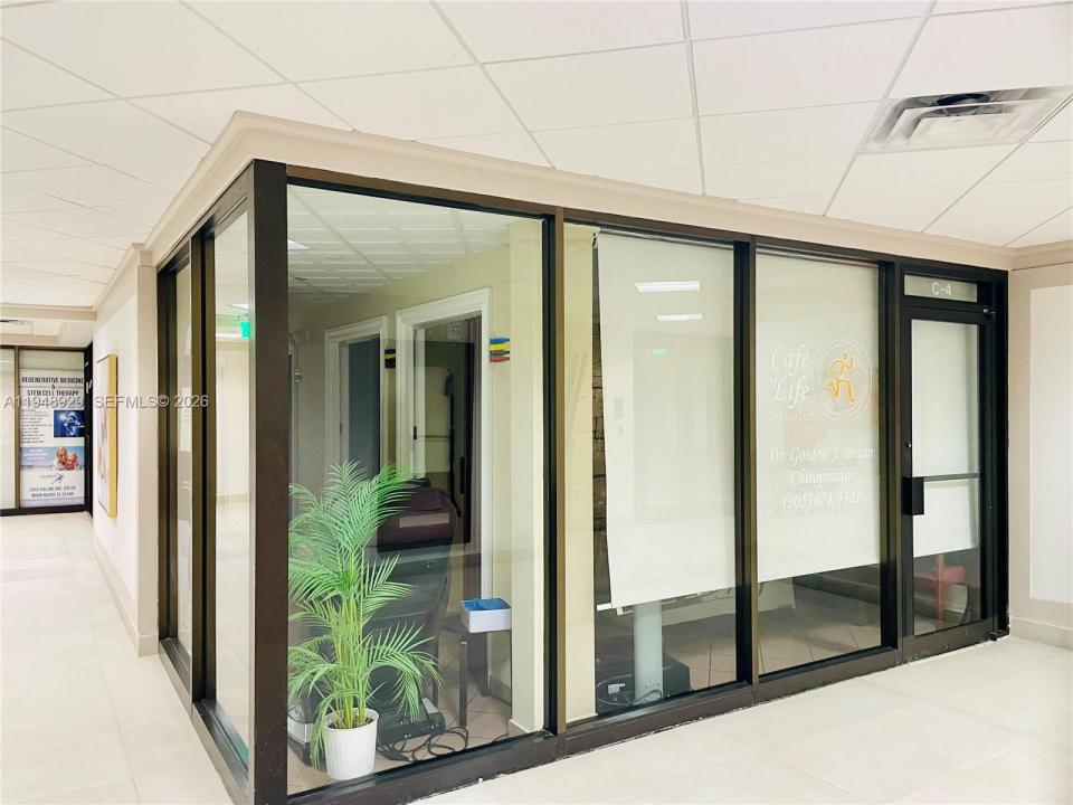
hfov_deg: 67.3
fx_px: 806
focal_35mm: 26
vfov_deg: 53.1
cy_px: 402
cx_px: 536
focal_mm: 4.2
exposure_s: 1/60
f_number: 1.6
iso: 200
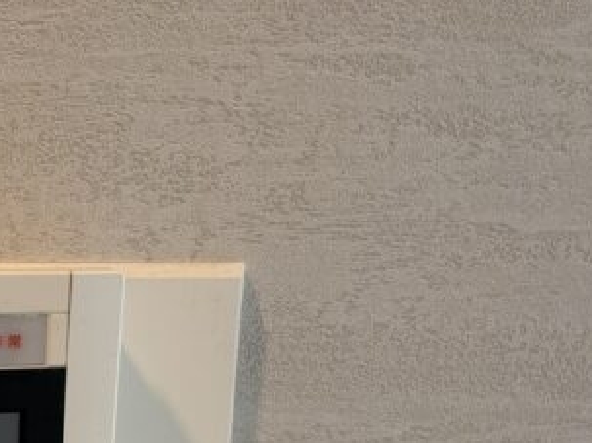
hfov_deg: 20.5
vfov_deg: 15.7
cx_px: -164
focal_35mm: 88
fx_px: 1504
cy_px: 611
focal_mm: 5.96
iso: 100
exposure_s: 1/60
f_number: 1.6
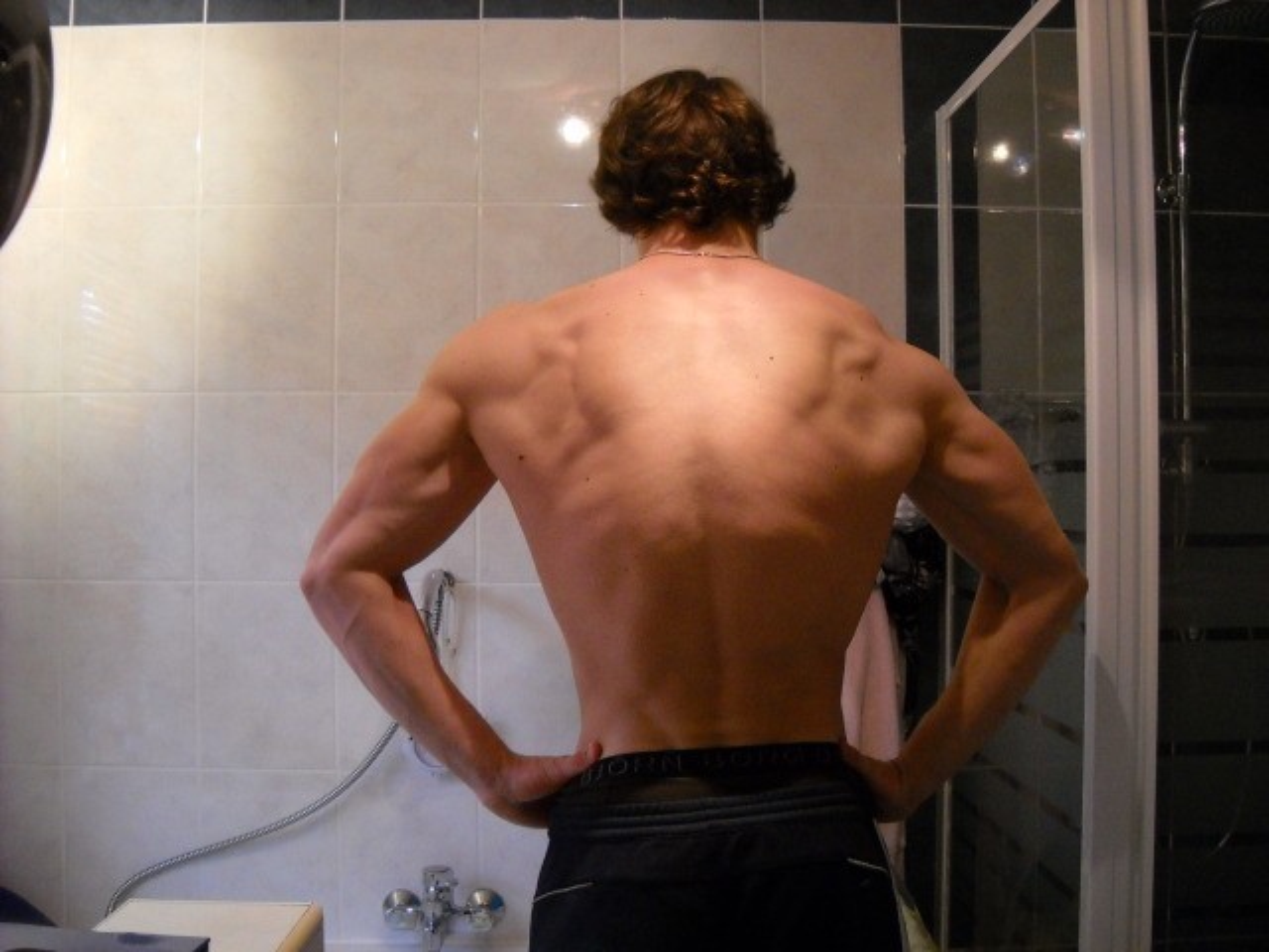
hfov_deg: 45.8
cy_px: 476
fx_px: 1503
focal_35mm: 41
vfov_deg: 35.1
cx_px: 634
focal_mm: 6.72
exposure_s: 1/10
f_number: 3.1
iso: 400
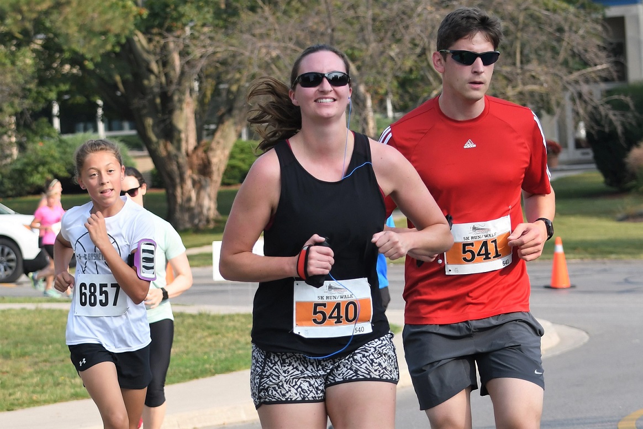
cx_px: 322
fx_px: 1875
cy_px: 214
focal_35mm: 105
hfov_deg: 19.5
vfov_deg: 13.0
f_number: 4.5
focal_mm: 70
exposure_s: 1/1000
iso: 400
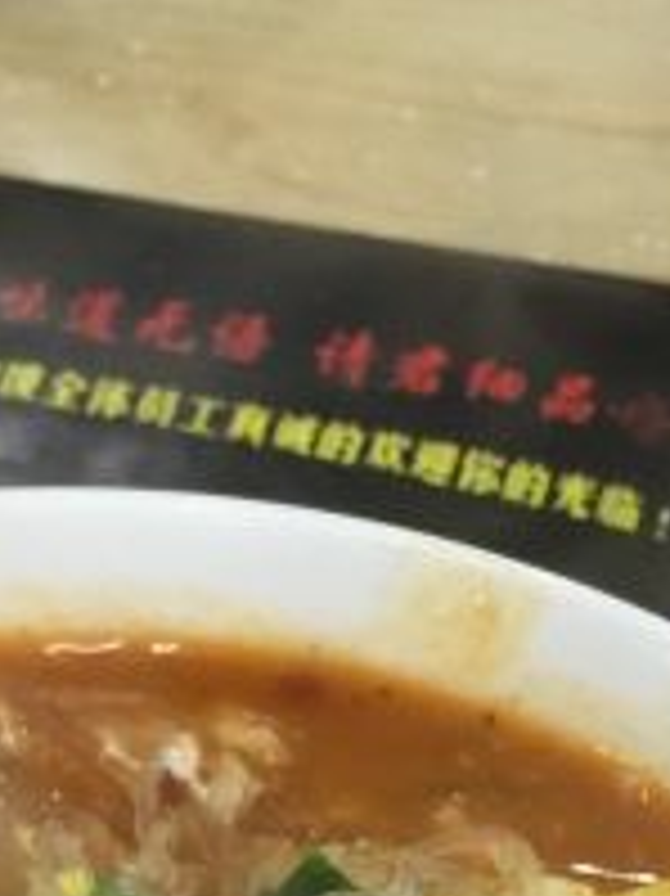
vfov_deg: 16.9
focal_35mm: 102
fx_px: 2635
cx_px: 92
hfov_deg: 14.4
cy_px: 1463
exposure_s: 1/17
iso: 64
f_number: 2.2
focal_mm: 4.15
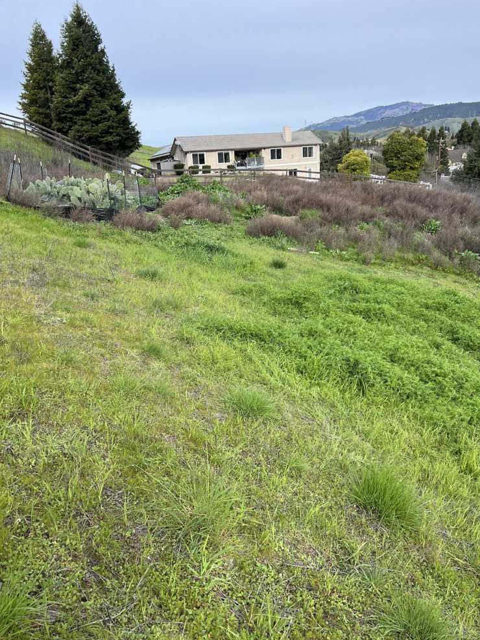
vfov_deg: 65.3
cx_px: 239
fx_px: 499
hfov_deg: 51.4
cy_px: 319
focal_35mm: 27
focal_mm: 5.7
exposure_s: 1/1724
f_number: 1.5
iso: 50
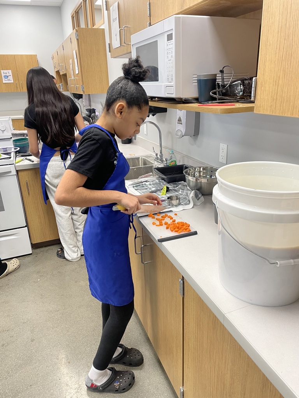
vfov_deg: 67.3
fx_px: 299
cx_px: 150
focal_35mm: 26
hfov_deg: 53.1
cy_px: 199
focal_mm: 4.2
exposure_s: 1/60
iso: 80
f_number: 1.6
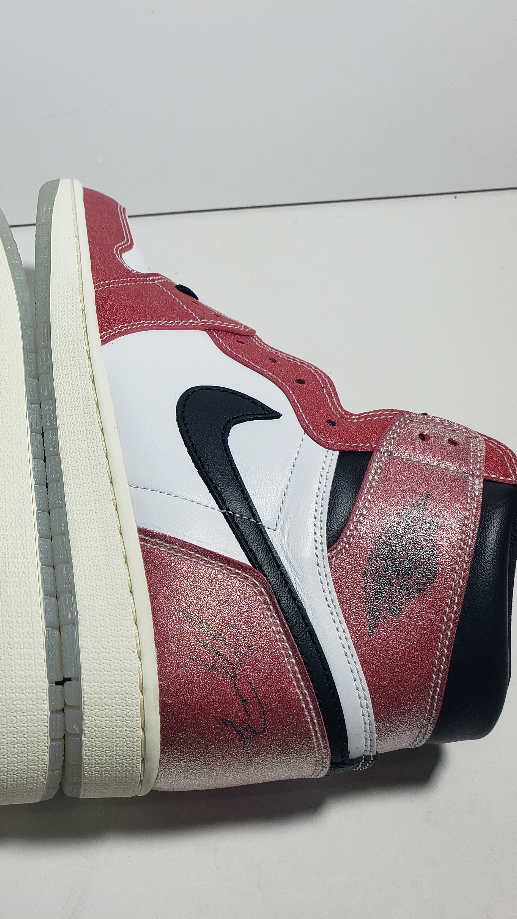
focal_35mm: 38
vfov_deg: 52.8
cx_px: 0
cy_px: 460
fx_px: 926
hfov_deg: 29.2
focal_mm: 4.3
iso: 50
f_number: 2.4
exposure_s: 1/256
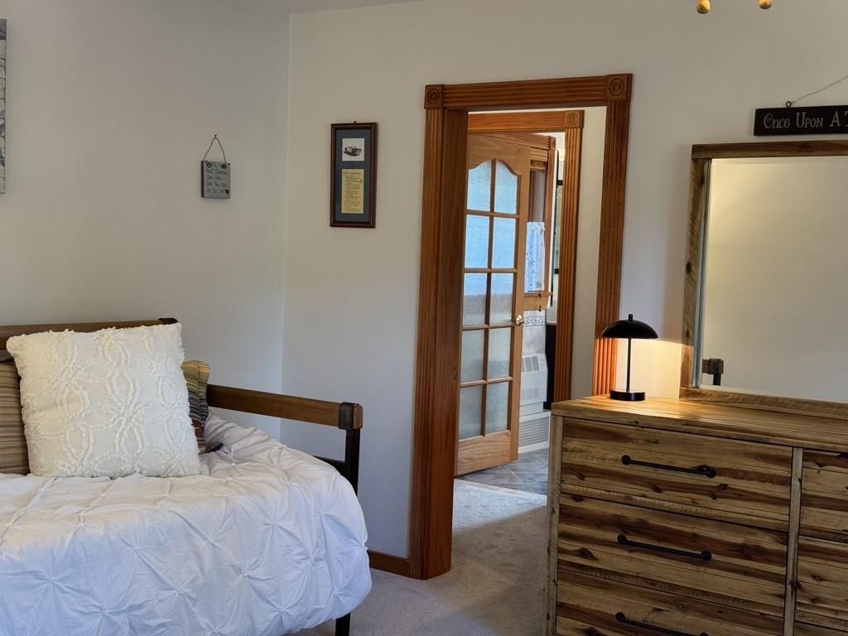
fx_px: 1176
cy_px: 318
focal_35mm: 48
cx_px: 424
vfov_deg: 30.3
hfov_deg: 39.7
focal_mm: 6.76
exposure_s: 1/60
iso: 125
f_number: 1.78
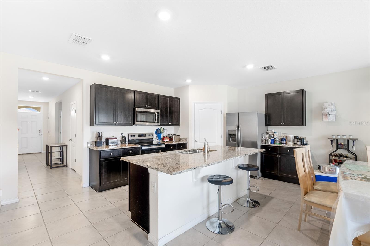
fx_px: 164
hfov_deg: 96.7
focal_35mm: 16
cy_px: 123
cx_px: 185
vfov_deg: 73.7
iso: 100
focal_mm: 16
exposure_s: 5
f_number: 8
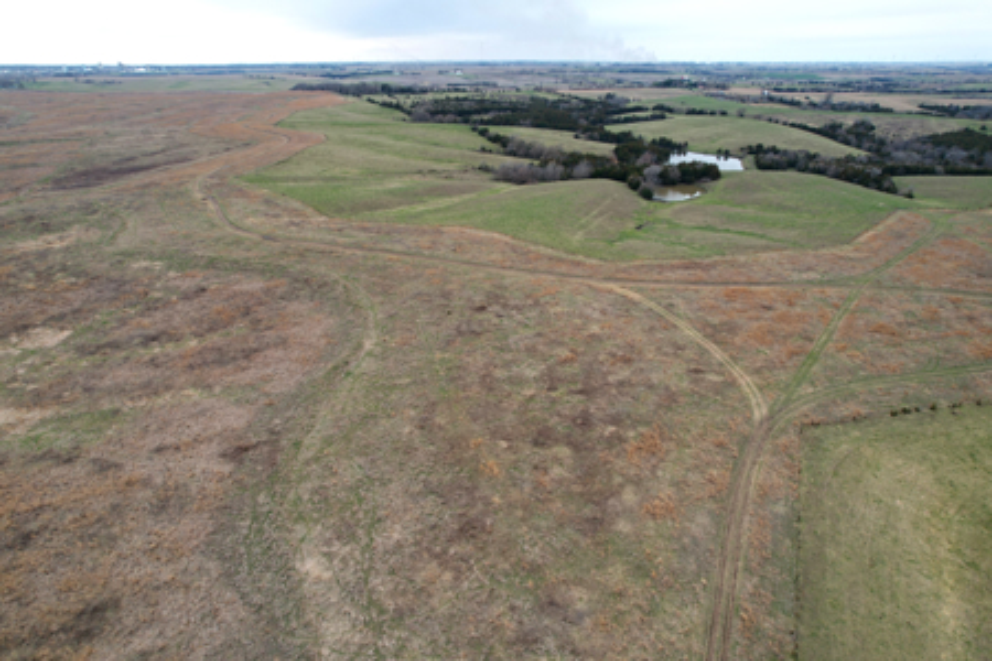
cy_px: 330
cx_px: 496
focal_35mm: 22
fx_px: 606
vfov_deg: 57.2
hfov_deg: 78.6
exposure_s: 1/500
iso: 100
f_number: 2.8
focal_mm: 8.38
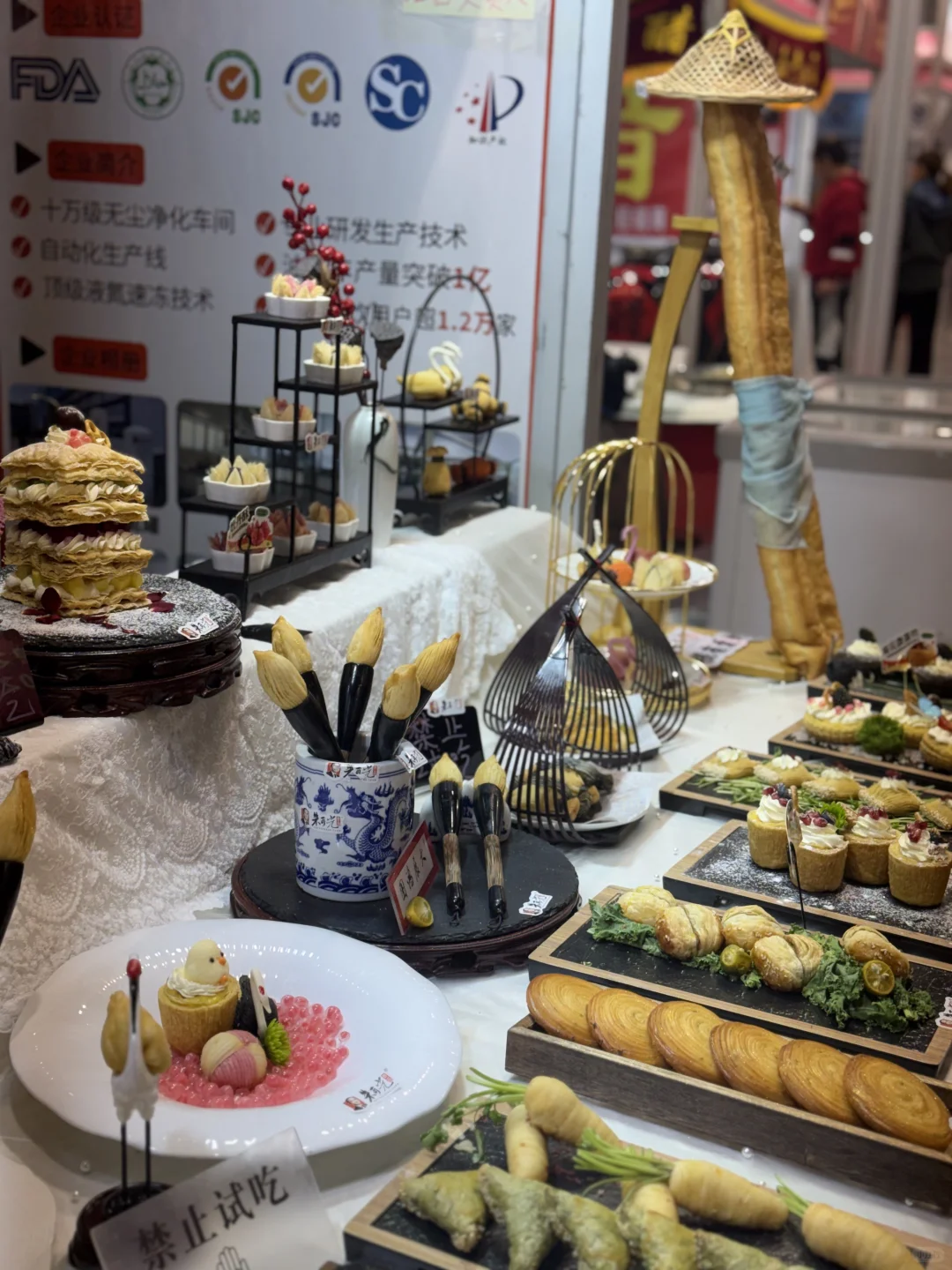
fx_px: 1760
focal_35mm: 48
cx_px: 476
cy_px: 635
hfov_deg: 30.3
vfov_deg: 39.7
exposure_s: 1/245
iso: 80
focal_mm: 6.76
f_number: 1.78
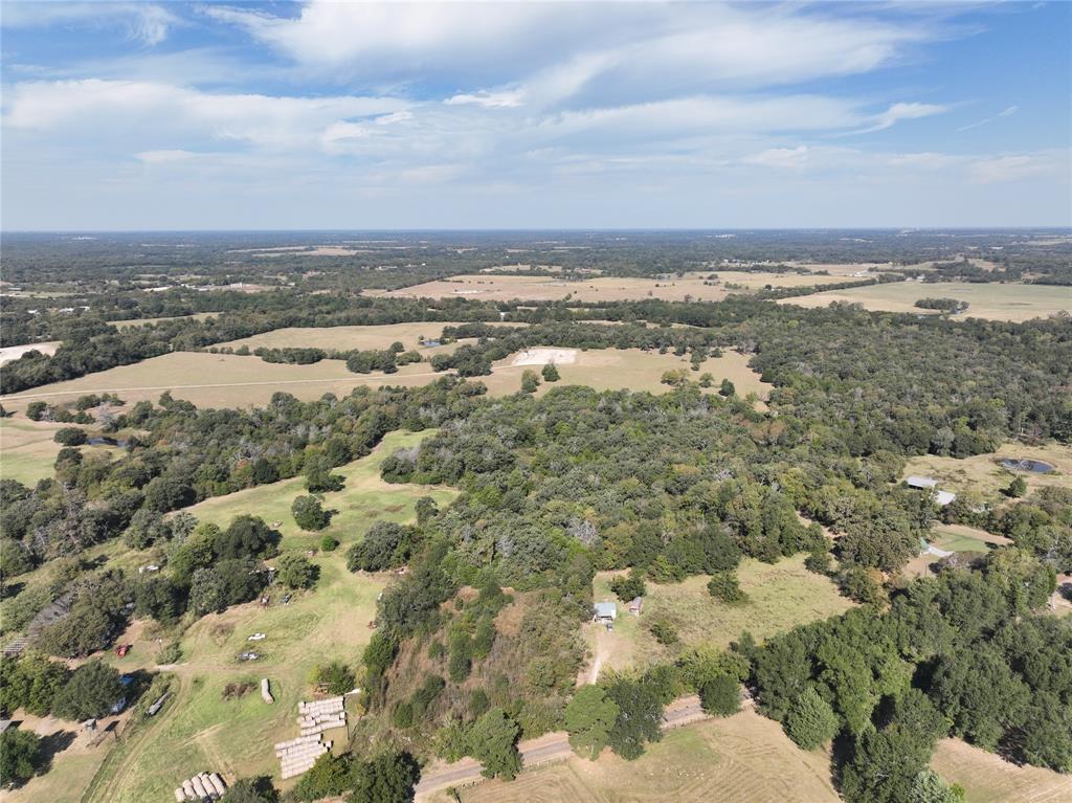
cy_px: 402
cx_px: 536
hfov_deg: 71.6
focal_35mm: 24
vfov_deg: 56.8
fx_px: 743
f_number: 3.2
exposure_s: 1/2000
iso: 110
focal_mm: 12.29
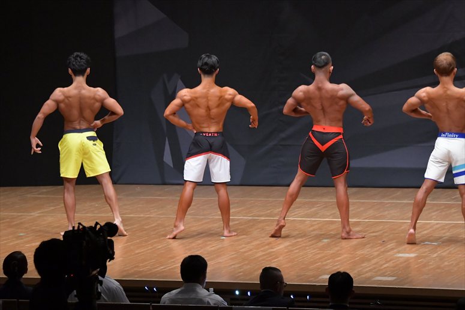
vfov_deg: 6.8
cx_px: 232
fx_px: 2608
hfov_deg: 10.2
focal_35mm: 202
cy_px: 155
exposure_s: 1/400
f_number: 5.6
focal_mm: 135
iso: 6400
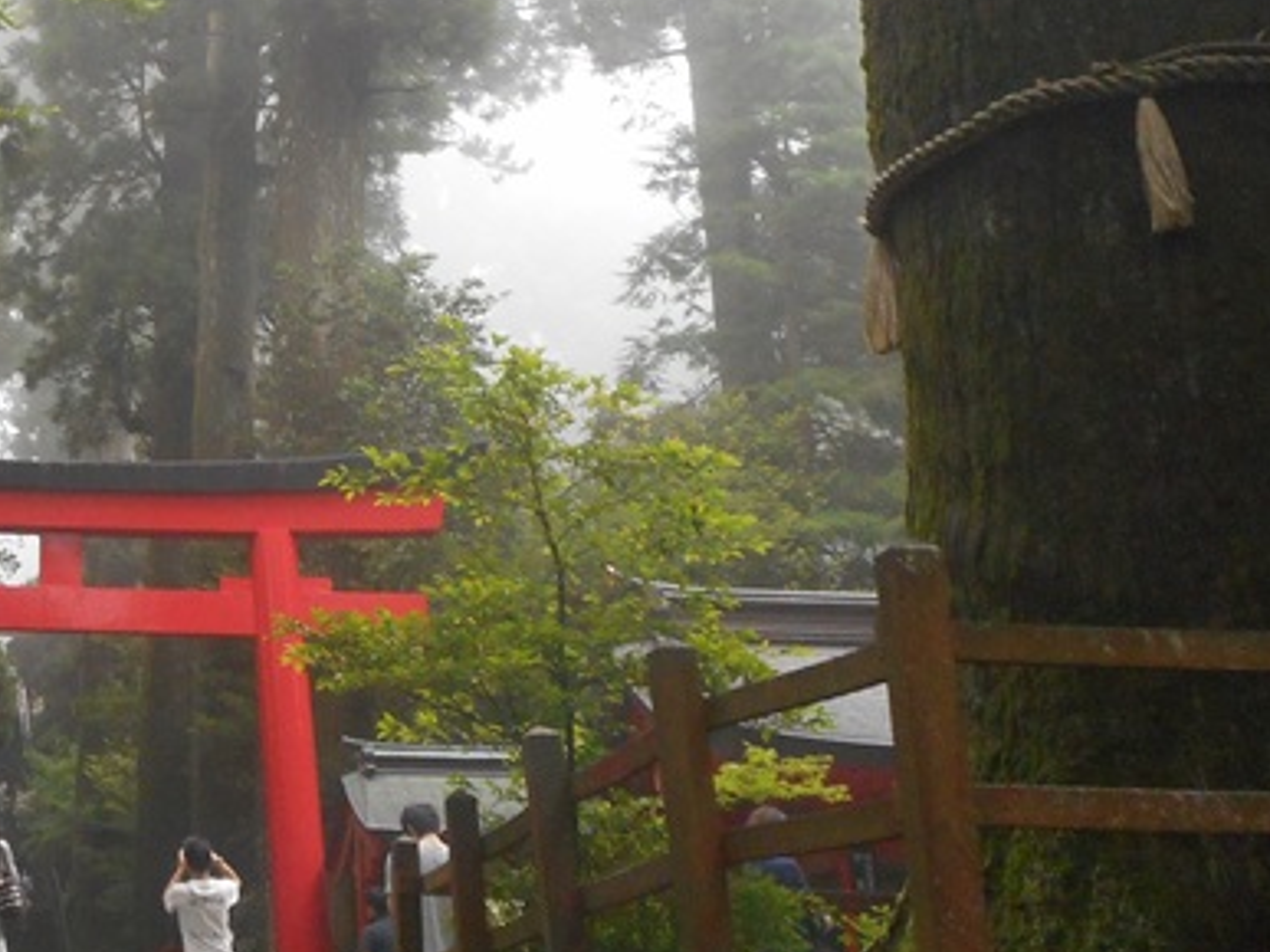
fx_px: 2274
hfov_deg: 29.2
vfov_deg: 23.0
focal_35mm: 62
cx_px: -3
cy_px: 79
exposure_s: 1/30
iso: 250
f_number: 3.7
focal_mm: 4.5
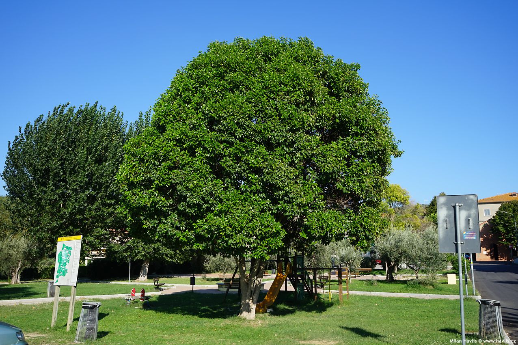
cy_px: 172
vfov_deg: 41.1
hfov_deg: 58.7
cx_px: 259
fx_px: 460
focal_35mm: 32
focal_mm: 32
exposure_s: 1/100
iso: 100
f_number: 10
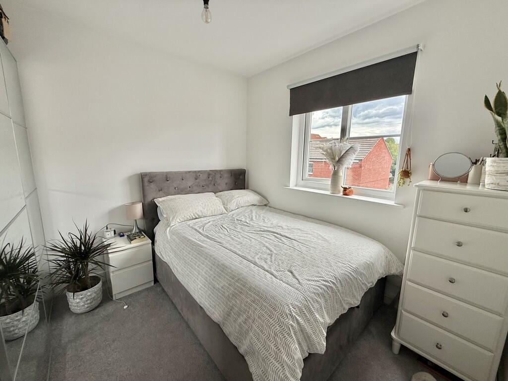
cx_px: 254
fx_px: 205
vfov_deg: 85.7
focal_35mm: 14
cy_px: 190
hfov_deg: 102.1
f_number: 2.2
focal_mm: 2.22
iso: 64
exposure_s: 1/169
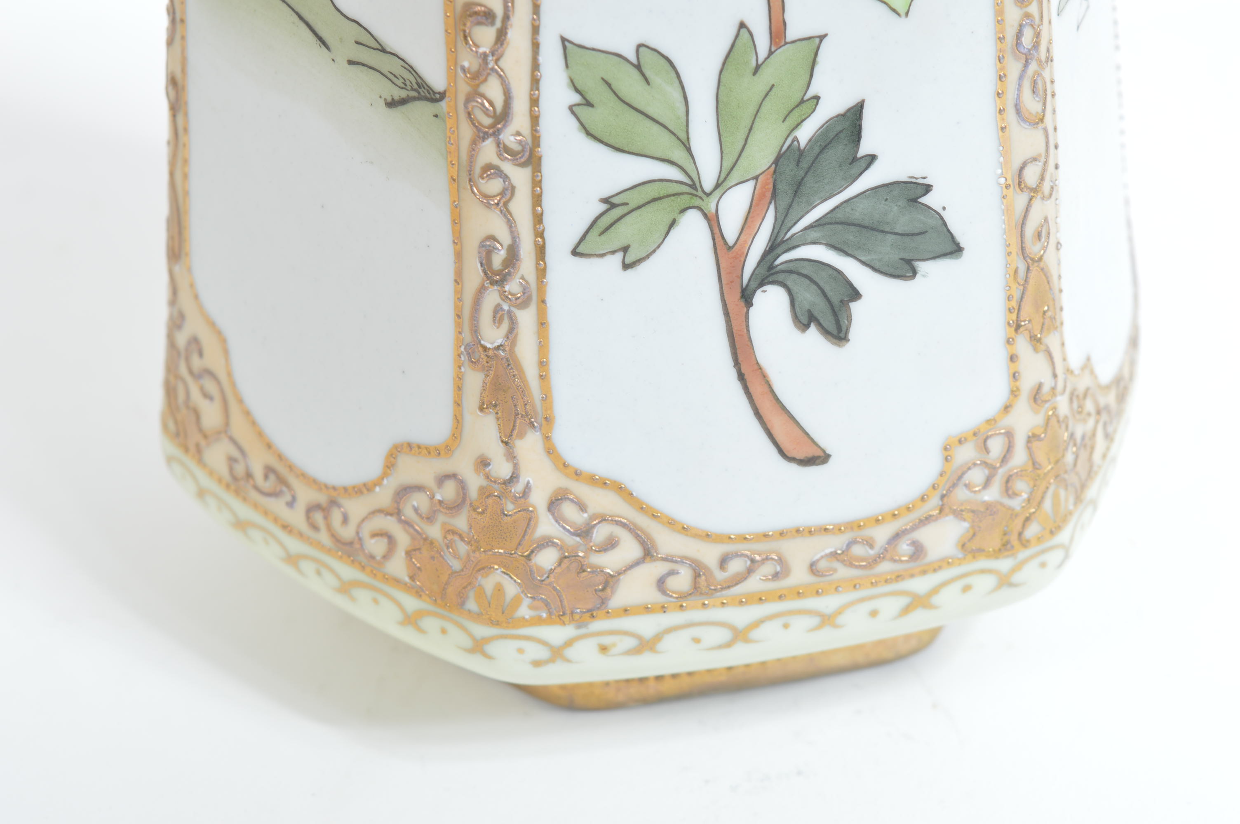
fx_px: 2839
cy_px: 412
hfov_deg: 24.6
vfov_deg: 16.5
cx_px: 620
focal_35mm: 82
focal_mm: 55
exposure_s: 1/125
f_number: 9
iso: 100
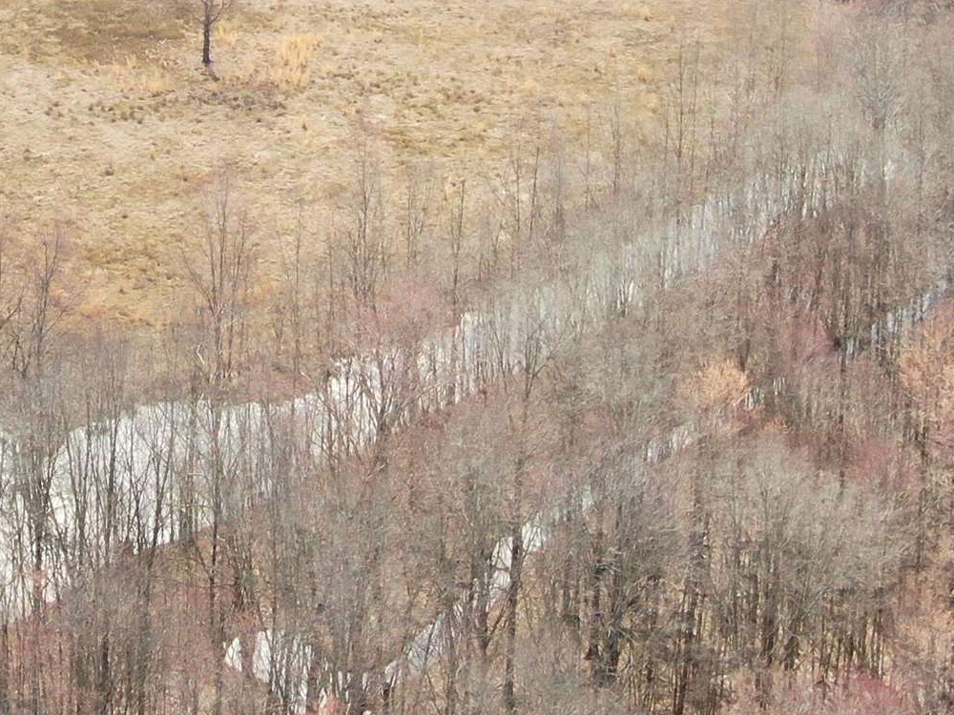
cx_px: 101
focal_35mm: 129
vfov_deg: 11.3
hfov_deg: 15.1
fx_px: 3555
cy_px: -109
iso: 320
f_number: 3.5
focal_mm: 7.23
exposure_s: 1/15
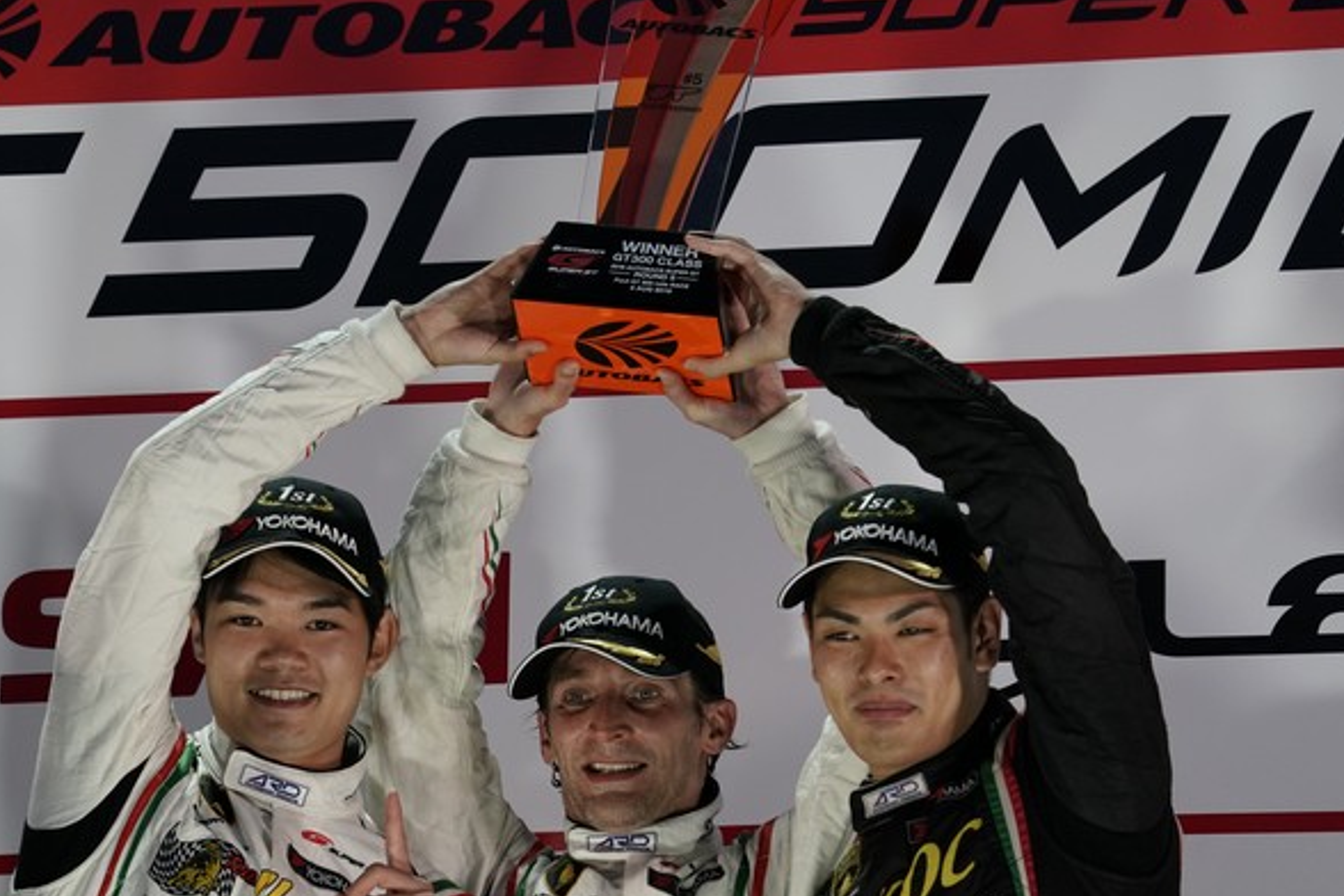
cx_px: 590
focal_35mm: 517
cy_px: 432
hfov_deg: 4.0
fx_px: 19300
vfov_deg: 2.7
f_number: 6.3
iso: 3200
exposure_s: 1/320
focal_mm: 422
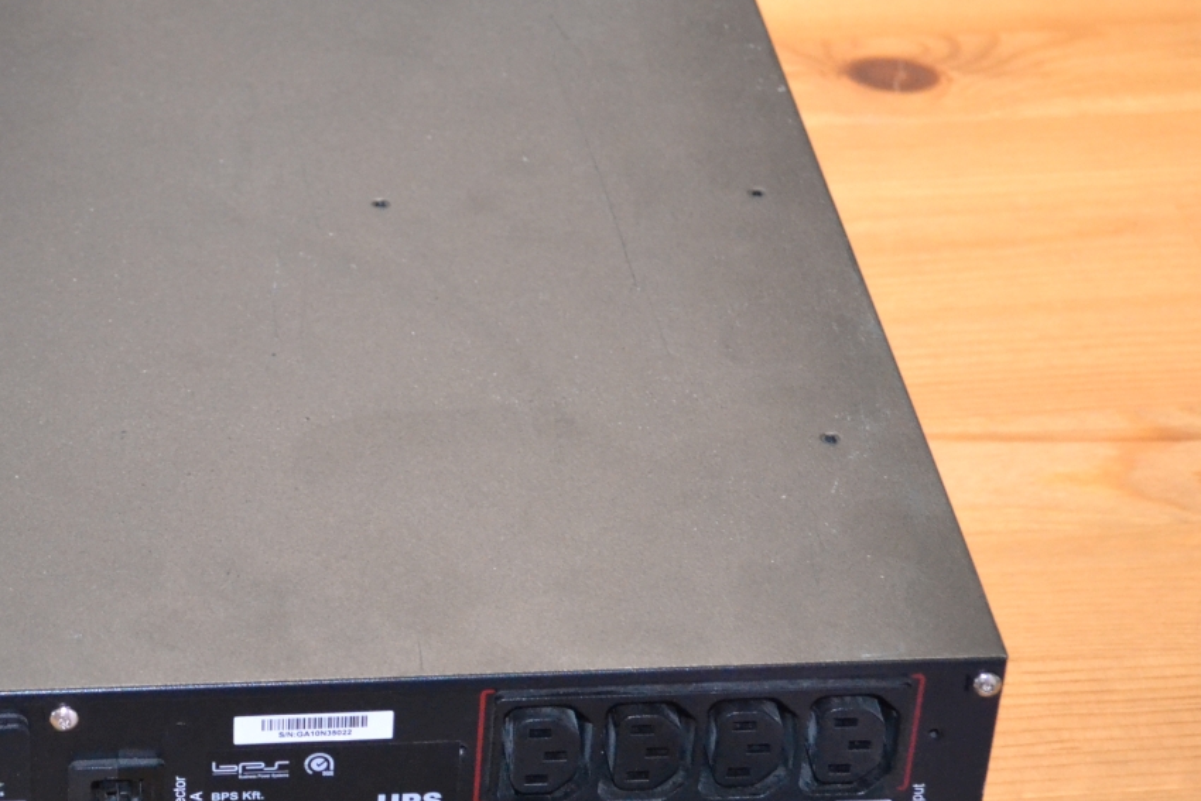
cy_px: 560
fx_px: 3770
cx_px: 124
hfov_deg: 17.8
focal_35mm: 113
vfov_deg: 12.1
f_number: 5.3
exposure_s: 1/60
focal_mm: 40
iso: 2800
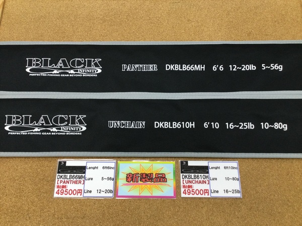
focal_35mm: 31
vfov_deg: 45.4
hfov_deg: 58.4
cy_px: 113
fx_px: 270
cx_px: 151
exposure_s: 1/30
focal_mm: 3.3
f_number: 2.4
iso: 32
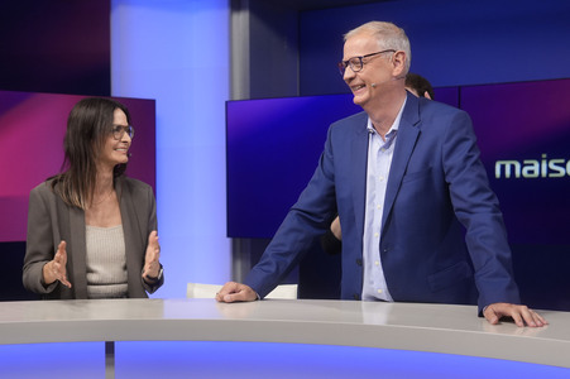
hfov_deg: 43.6
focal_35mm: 45
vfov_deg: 29.8
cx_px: 285
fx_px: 712
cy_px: 190
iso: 640
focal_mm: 30
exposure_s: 1/250
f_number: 2.2
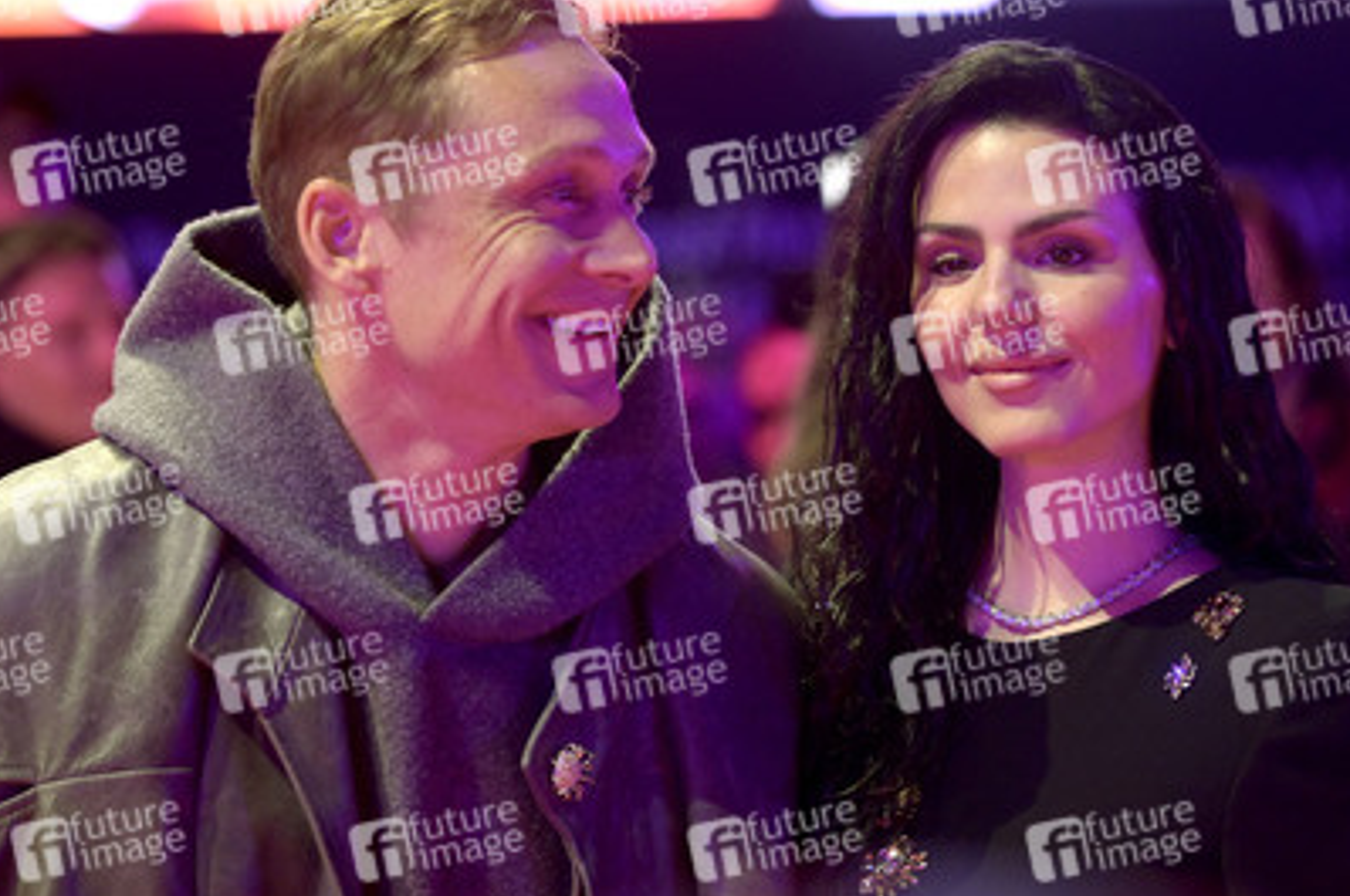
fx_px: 5169
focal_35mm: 138
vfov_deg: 9.9
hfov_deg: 14.9
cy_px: 419
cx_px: 685
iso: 1600
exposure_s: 1/250
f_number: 4
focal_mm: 122
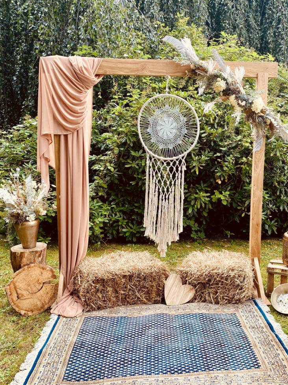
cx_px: 171
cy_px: 196
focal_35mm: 32
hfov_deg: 44.0
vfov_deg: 56.8
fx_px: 355
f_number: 1.8
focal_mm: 4.25
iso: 32
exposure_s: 1/122
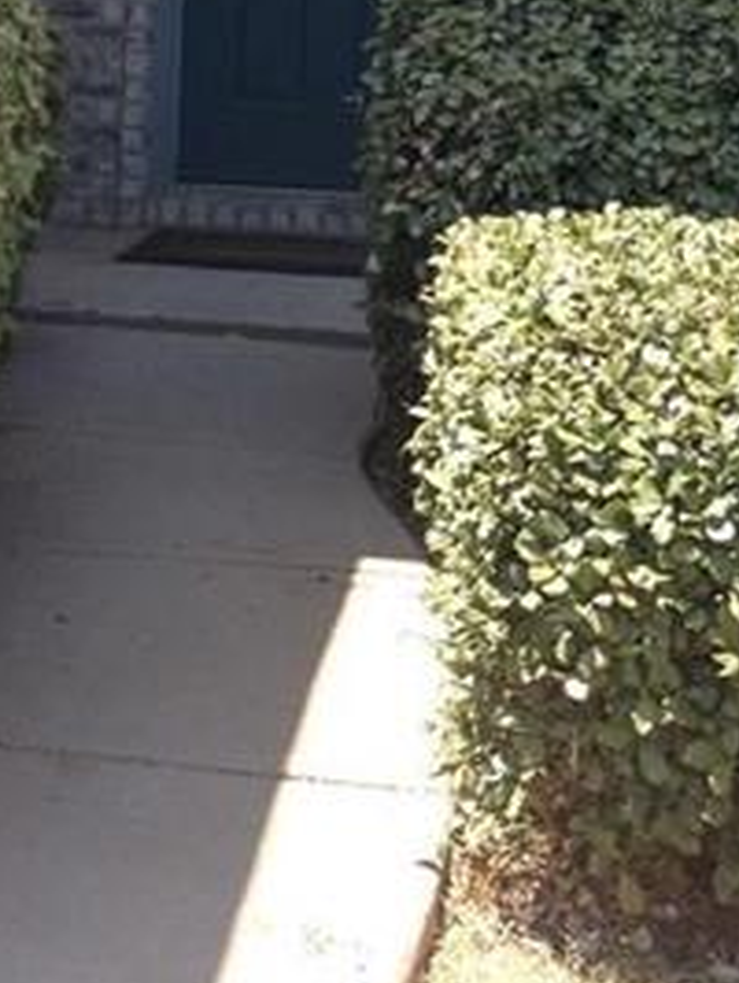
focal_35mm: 101
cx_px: 41
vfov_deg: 18.5
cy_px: -170
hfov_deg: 14.5
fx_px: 2870
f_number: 2.4
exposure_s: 1/552
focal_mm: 4.28
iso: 50
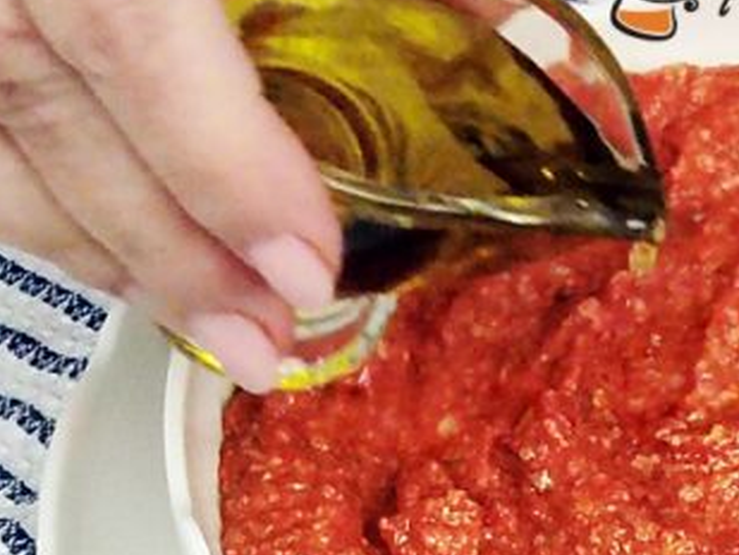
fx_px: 7603
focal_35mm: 356
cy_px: 322
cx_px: 737
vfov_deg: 4.2
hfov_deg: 5.6
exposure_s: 1/50
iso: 388
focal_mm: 5.25
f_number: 1.75
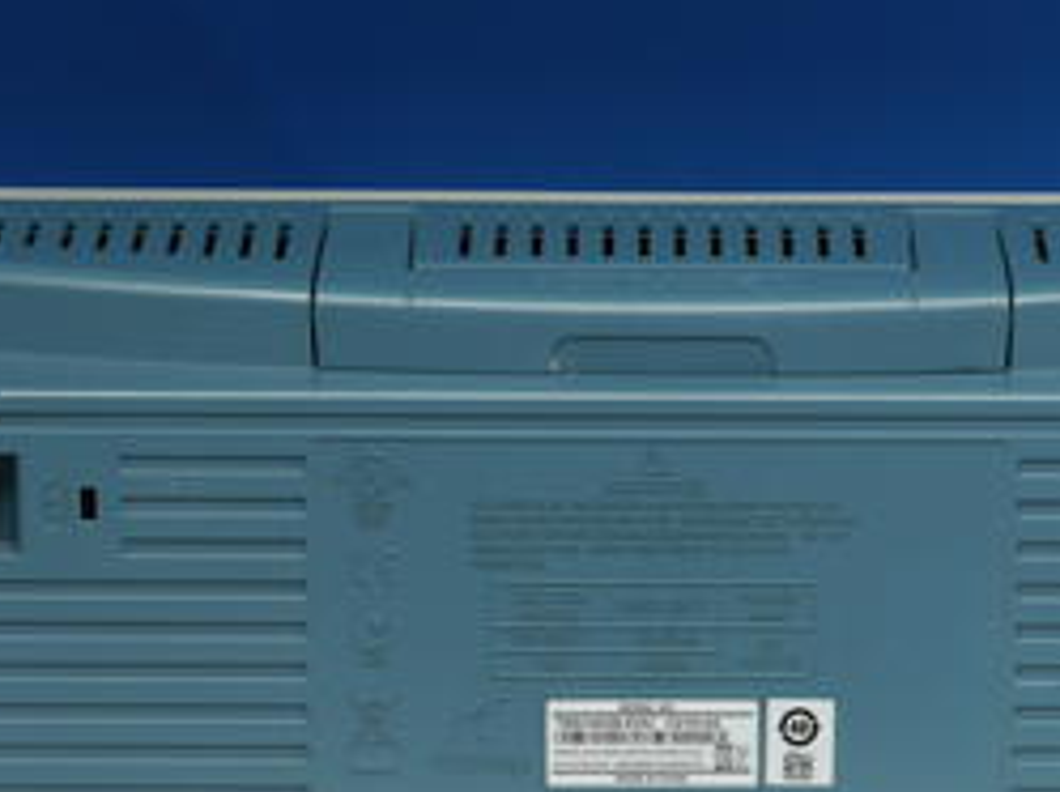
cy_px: 596
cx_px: 647
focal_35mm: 222
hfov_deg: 8.9
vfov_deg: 6.7
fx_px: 6788
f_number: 11
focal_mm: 69
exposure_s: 1/8
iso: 400
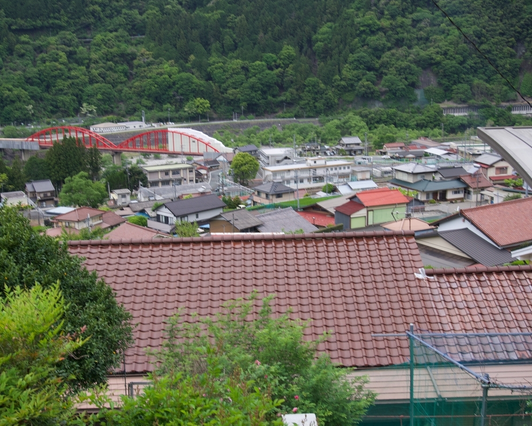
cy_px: 214
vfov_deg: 35.2
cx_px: 250
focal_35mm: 43
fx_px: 670
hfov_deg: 43.3
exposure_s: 1/50
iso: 160
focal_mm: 25
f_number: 6.3
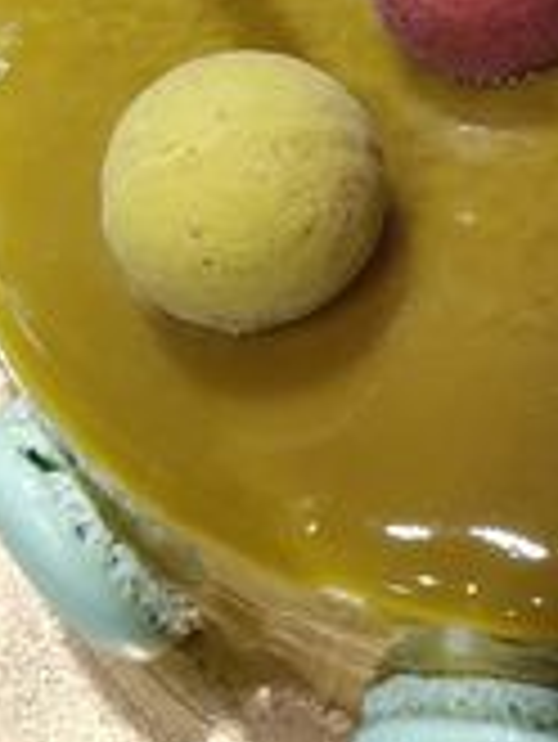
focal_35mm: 67
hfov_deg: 20.8
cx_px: 634
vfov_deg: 28.2
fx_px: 1438
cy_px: 117
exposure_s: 1/100
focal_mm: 4.32
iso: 250
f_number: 2.4
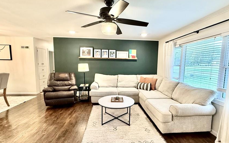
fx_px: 112
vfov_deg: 65.0
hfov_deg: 91.0
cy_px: 75
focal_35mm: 18
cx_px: 120
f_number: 2.2
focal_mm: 2.22
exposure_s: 1/60
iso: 320
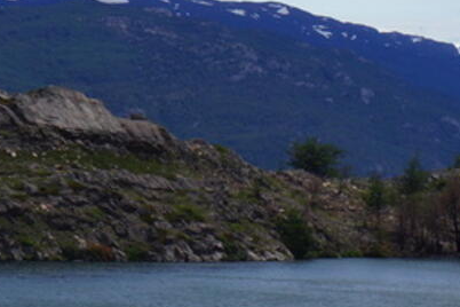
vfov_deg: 5.9
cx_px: 642
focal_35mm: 231
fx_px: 2951
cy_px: 175
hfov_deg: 8.7
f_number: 13
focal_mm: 39
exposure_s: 1/250
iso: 100
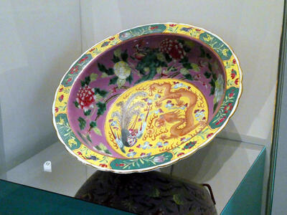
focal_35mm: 57
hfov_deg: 33.8
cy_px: 108
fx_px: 473
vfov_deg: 25.7
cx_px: 144
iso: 2500
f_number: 4.2
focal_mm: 10.3
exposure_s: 1/125
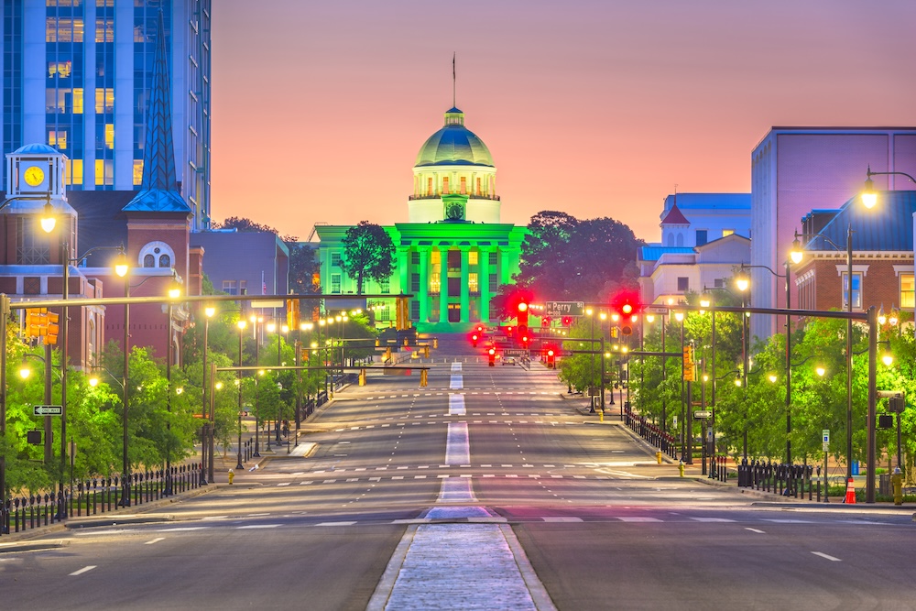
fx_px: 4453
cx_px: 458
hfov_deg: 11.7
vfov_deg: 7.8
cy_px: 306
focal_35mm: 175
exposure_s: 20
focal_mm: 175
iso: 64
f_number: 11
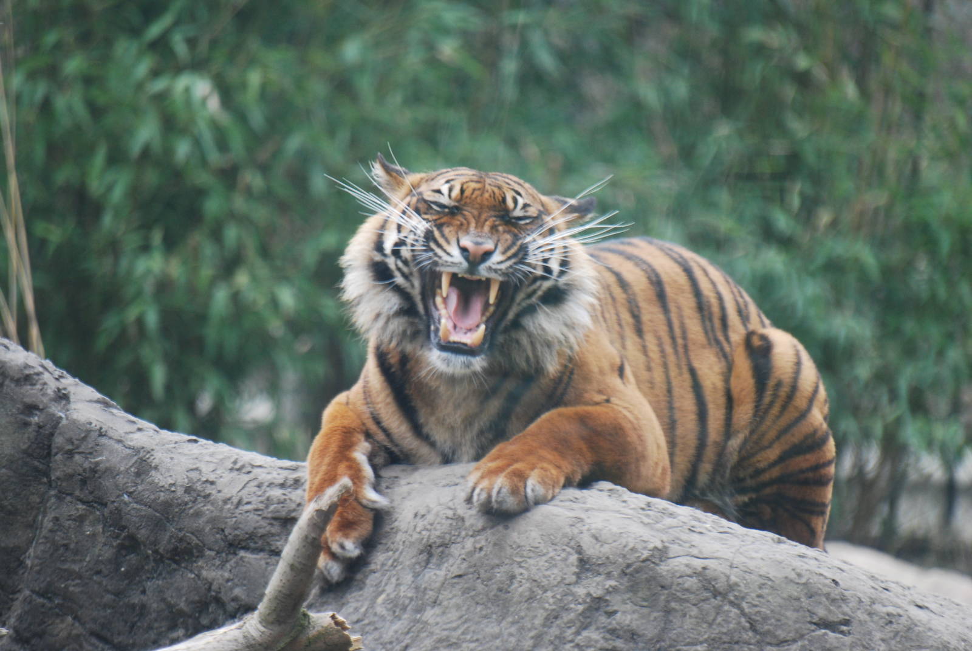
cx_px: 486
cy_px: 326
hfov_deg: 4.6
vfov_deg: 3.1
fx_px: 12164
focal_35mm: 450
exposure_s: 1/160
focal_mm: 300
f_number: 5.6
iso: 400
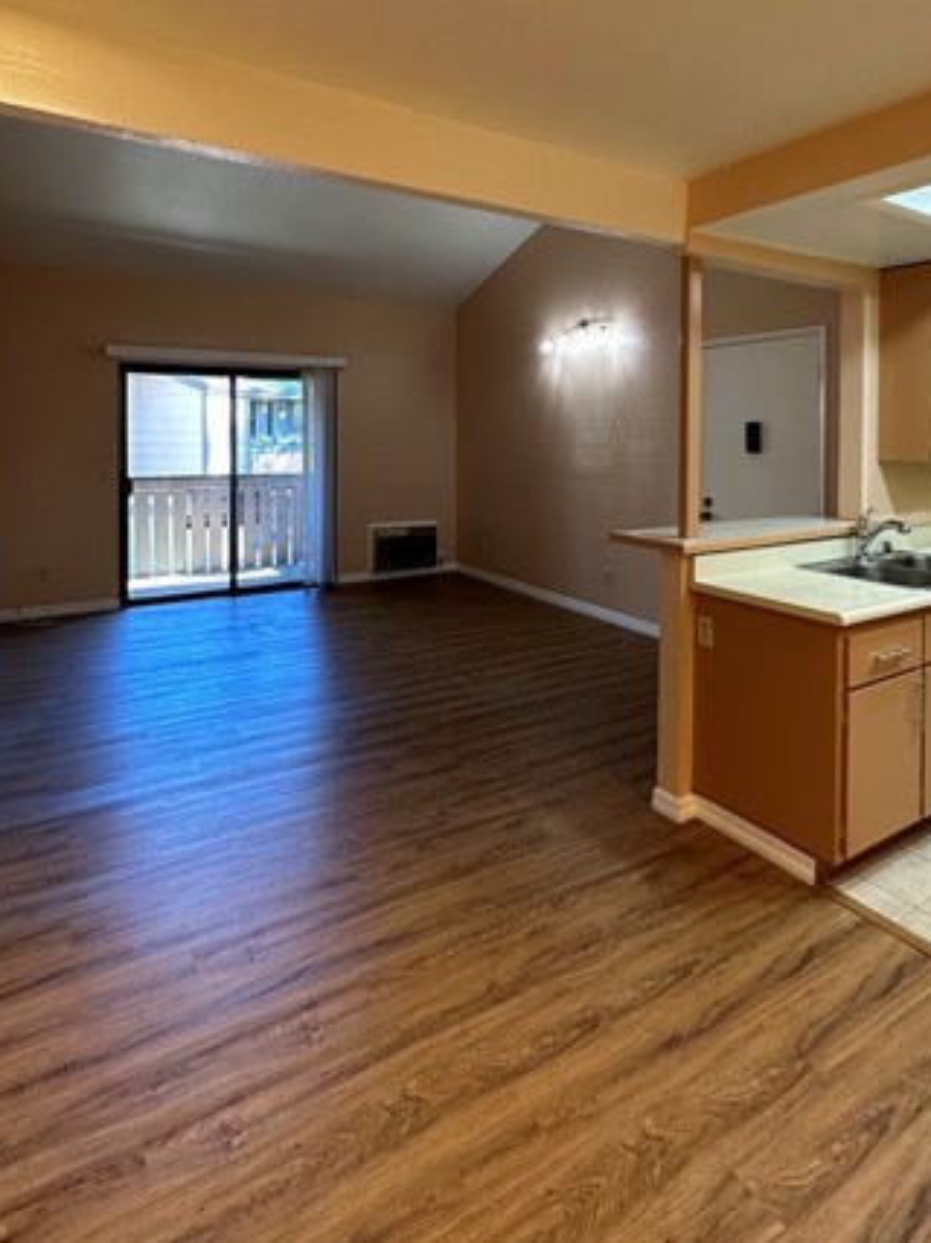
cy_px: 442
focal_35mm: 21
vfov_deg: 77.1
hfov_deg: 63.2
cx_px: 530
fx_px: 753
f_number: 2.2
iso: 200
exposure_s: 1/60
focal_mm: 2.22
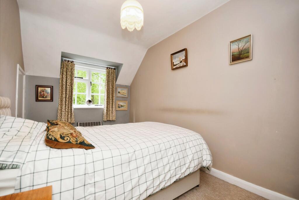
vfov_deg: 77.3
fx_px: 125
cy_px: 100
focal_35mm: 15
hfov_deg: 100.4
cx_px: 150
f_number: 8
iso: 400
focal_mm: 10
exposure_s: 1/60
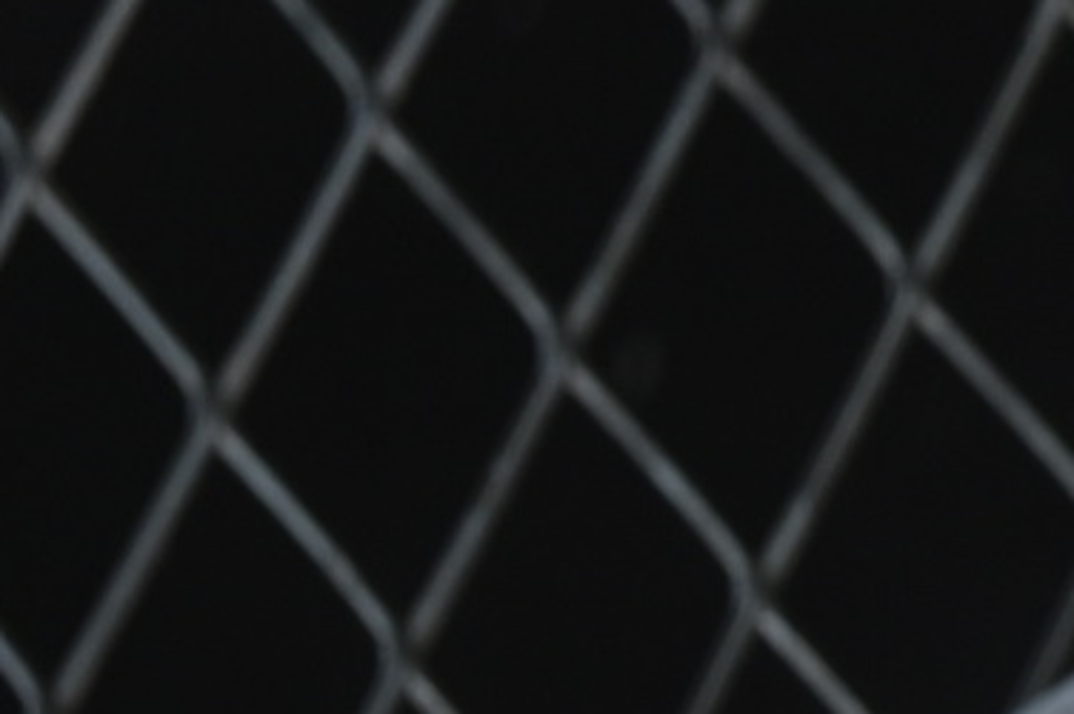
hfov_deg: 3.6
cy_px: 1385
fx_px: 16572
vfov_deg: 2.5
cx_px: 3313
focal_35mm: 556
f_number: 7.1
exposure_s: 1/60
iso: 160
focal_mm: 50
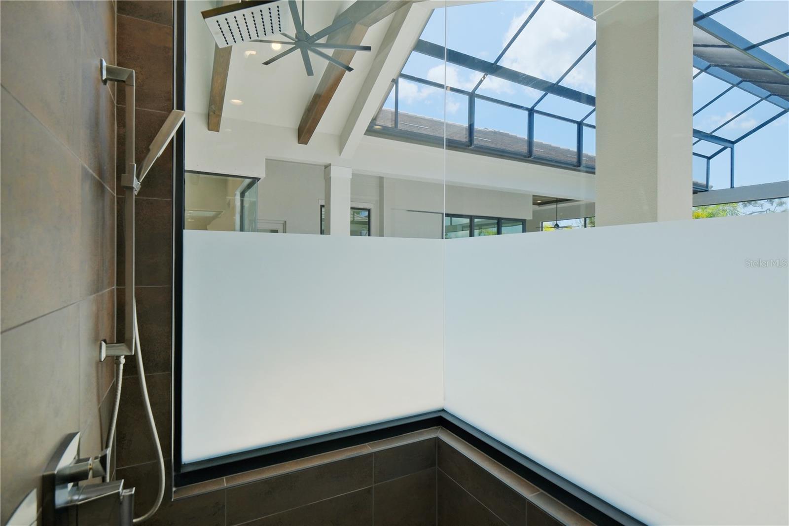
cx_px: 394
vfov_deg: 70.4
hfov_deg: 93.3
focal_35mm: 17
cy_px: 263
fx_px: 372
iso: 640
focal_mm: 11.2
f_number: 4
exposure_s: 1/1600
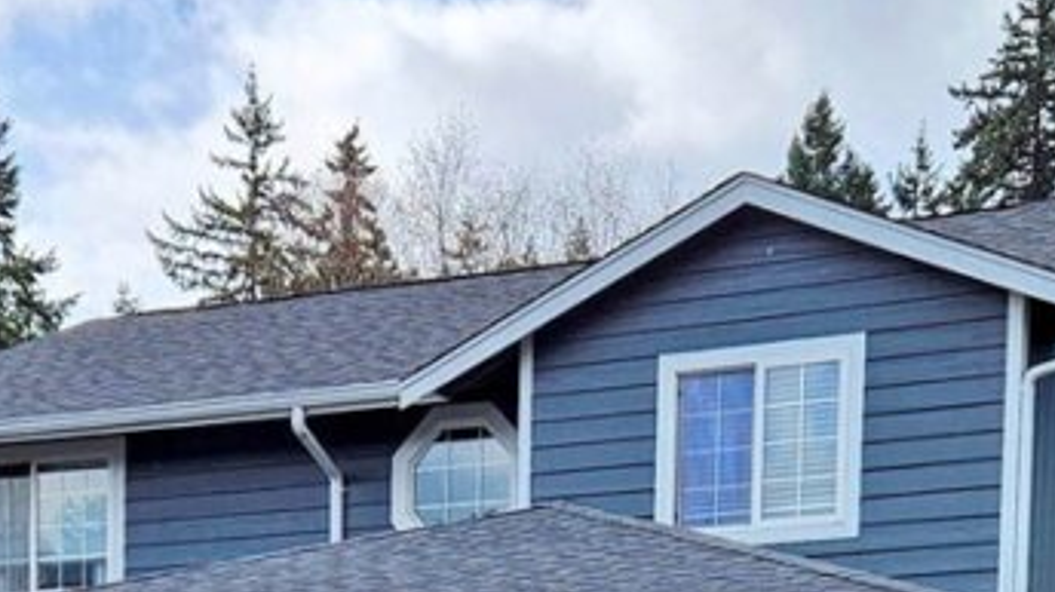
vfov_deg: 10.6
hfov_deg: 20.9
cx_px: 396
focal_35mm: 102
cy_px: 1285
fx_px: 2852
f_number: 1.8
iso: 25
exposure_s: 1/1468
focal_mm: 5.4
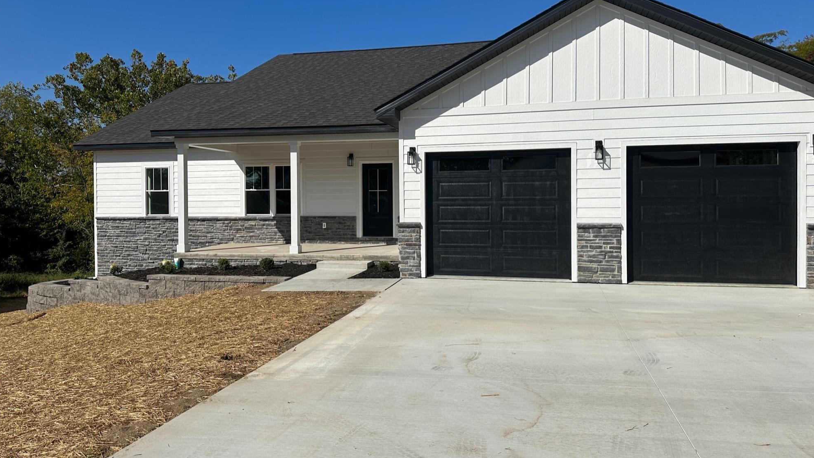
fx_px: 583
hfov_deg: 69.9
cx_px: 415
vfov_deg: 42.9
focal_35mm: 27
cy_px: 208
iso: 80
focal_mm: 6.86
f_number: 1.78
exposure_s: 1/9709
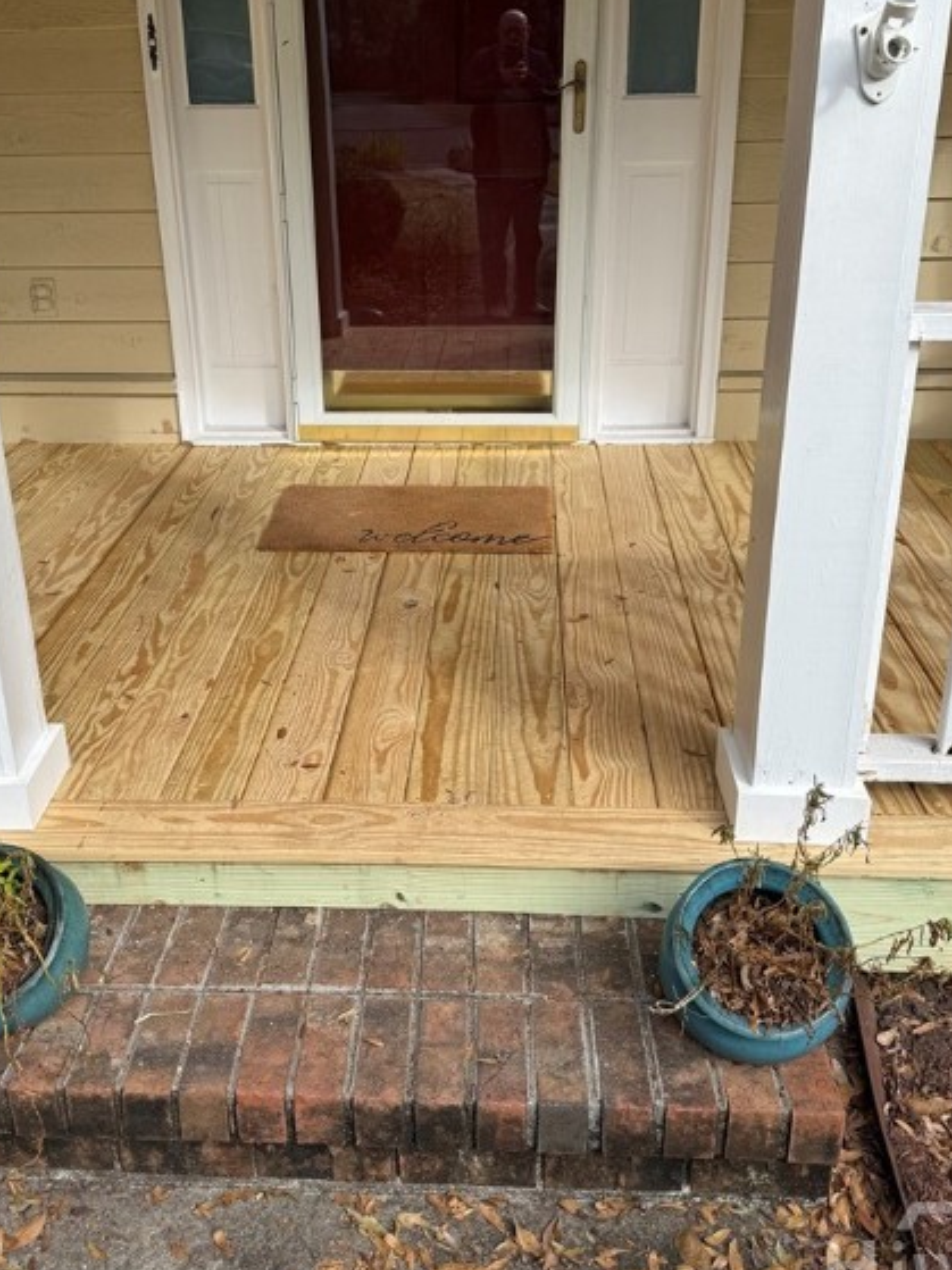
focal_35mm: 33
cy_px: 532
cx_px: 407
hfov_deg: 42.8
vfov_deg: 55.1
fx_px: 1211
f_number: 1.78
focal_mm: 6.76
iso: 80
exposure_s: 1/2299
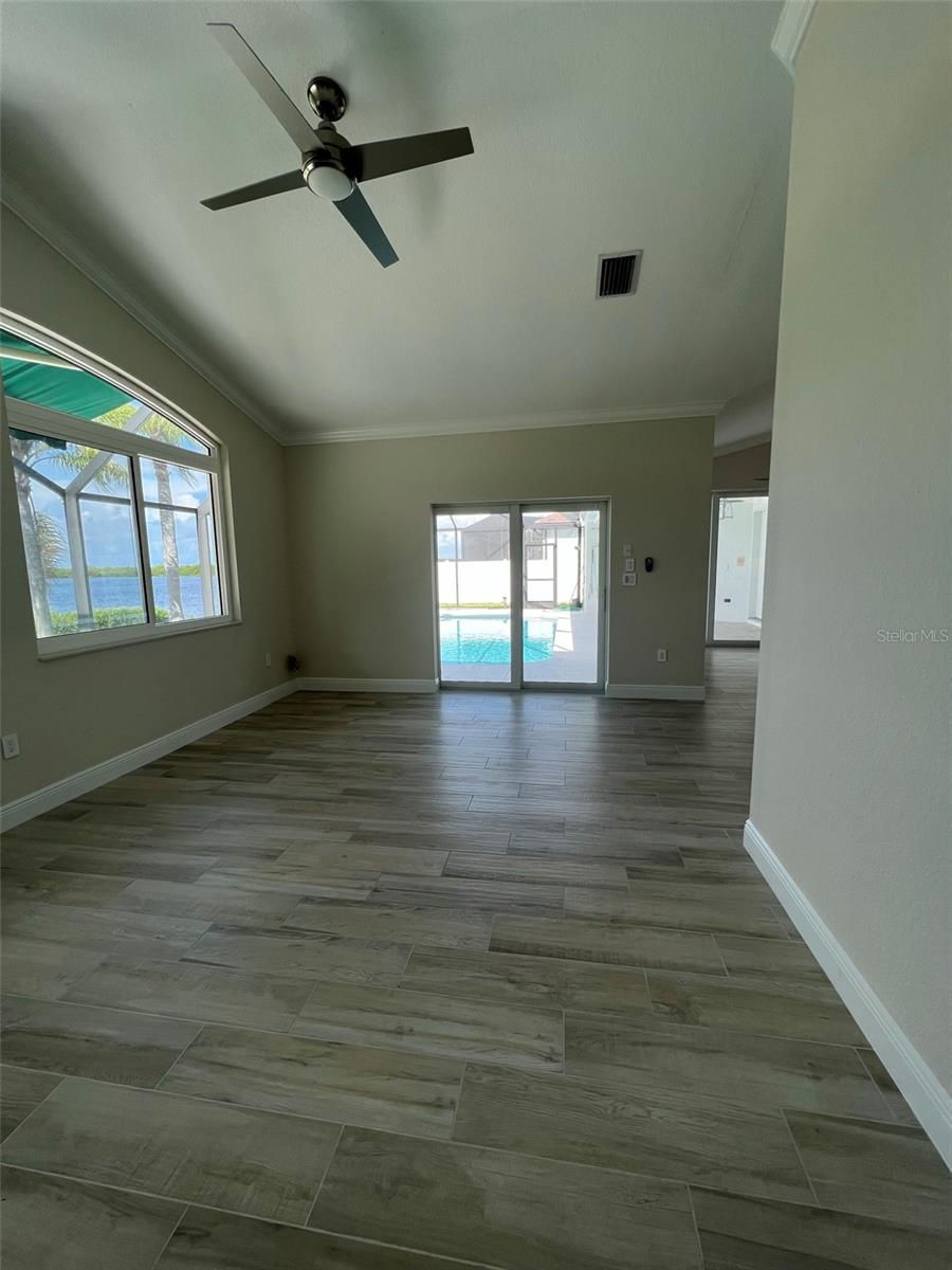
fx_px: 477
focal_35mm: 13
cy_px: 635
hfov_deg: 89.9
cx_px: 476
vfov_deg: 106.2
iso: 32
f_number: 1.8
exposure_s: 1/169
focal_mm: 1.57
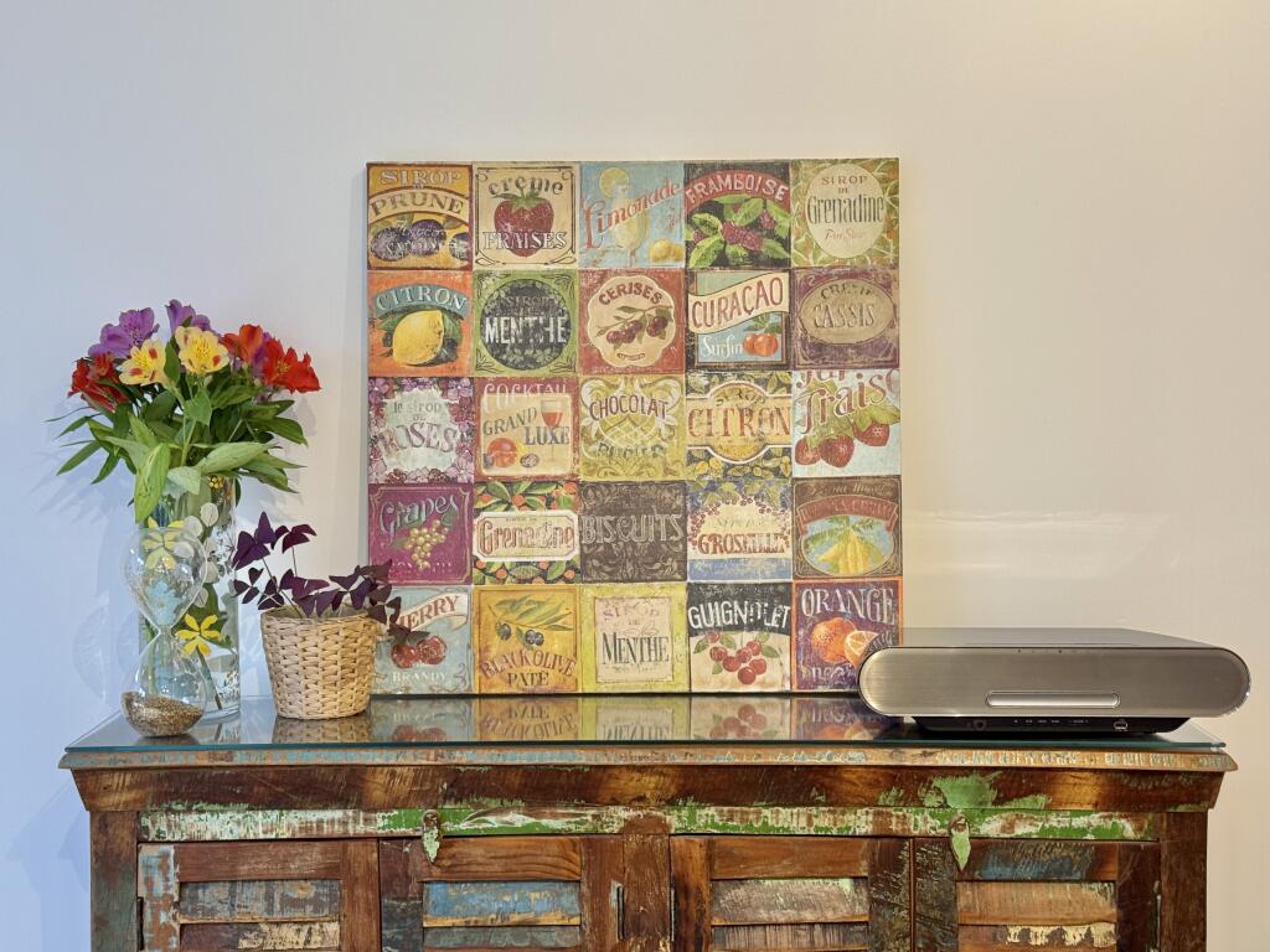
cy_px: 476
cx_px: 635
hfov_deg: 39.7
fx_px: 1761
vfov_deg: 30.3
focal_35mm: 48
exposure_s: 1/50
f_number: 1.78
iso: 64
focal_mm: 6.76
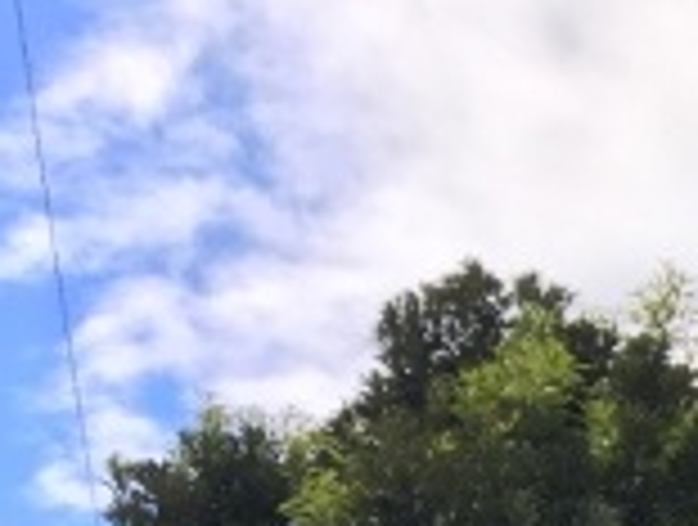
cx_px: 1333
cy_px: 1003
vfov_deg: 12.0
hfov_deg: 14.8
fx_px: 2264
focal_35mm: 112
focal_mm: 4.15
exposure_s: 1/605
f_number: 2.2
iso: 25
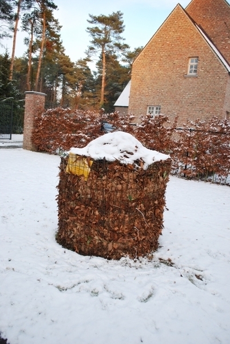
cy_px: 172
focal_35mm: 27
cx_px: 115
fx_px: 258
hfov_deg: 48.1
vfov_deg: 67.3
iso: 200
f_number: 4.5
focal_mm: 18
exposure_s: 1/80
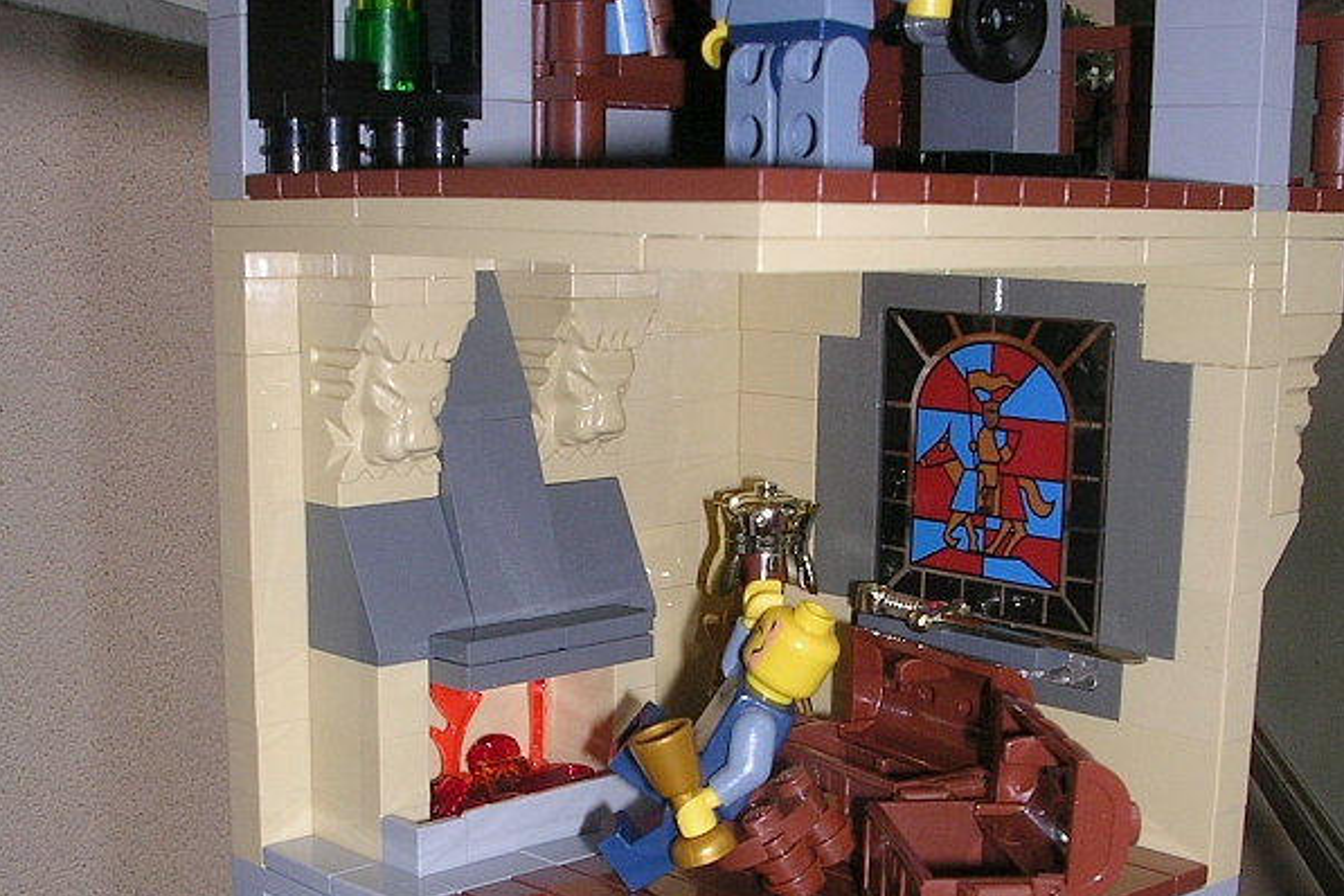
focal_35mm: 53
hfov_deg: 37.5
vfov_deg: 25.1
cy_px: 700
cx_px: 673
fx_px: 1979
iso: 50
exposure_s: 1/60.1
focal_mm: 5.8
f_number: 5.6
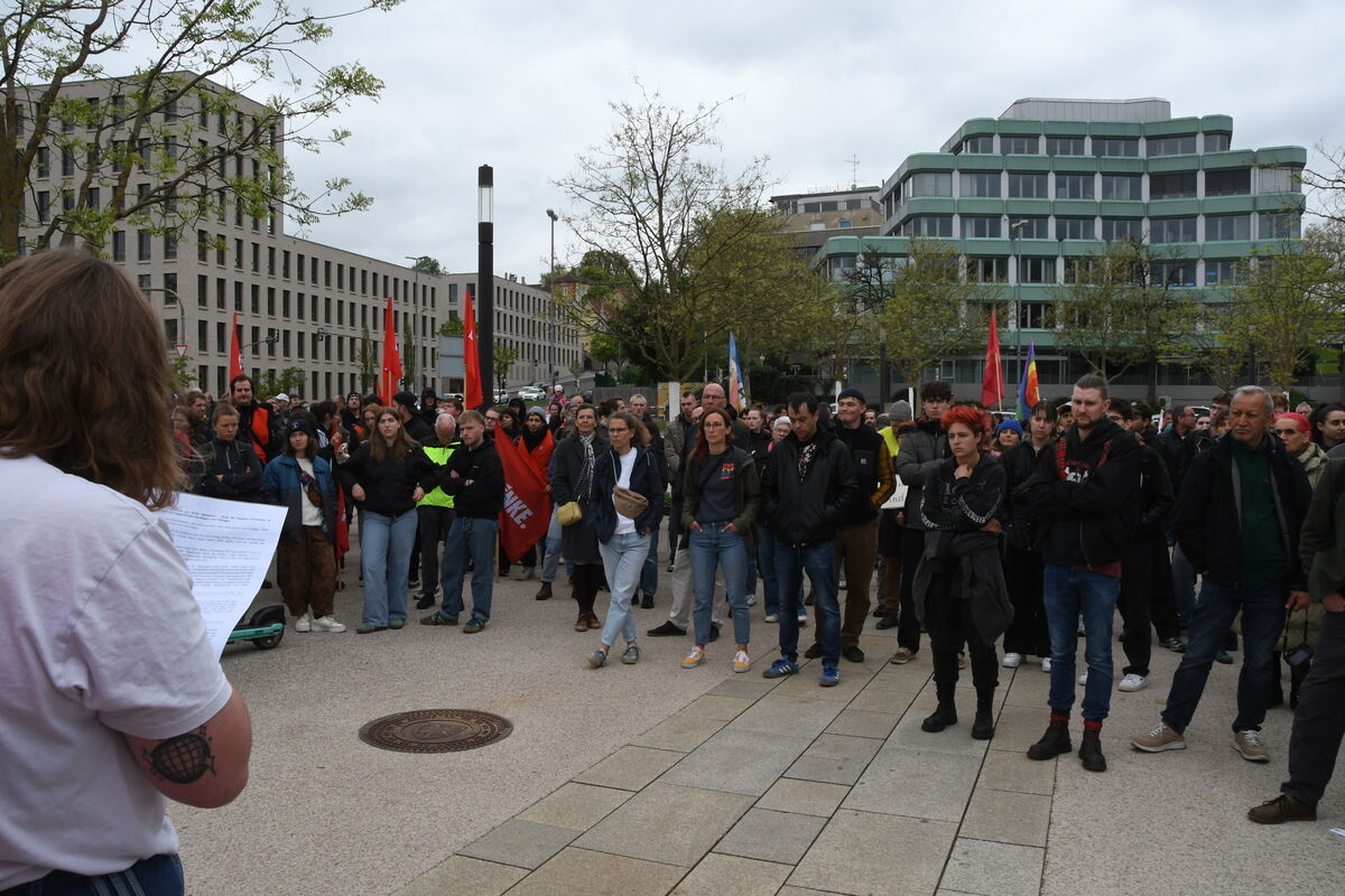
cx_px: 672
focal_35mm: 27
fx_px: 1009
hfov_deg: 67.4
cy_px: 448
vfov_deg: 47.9
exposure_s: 1/250
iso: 640
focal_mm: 18
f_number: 14
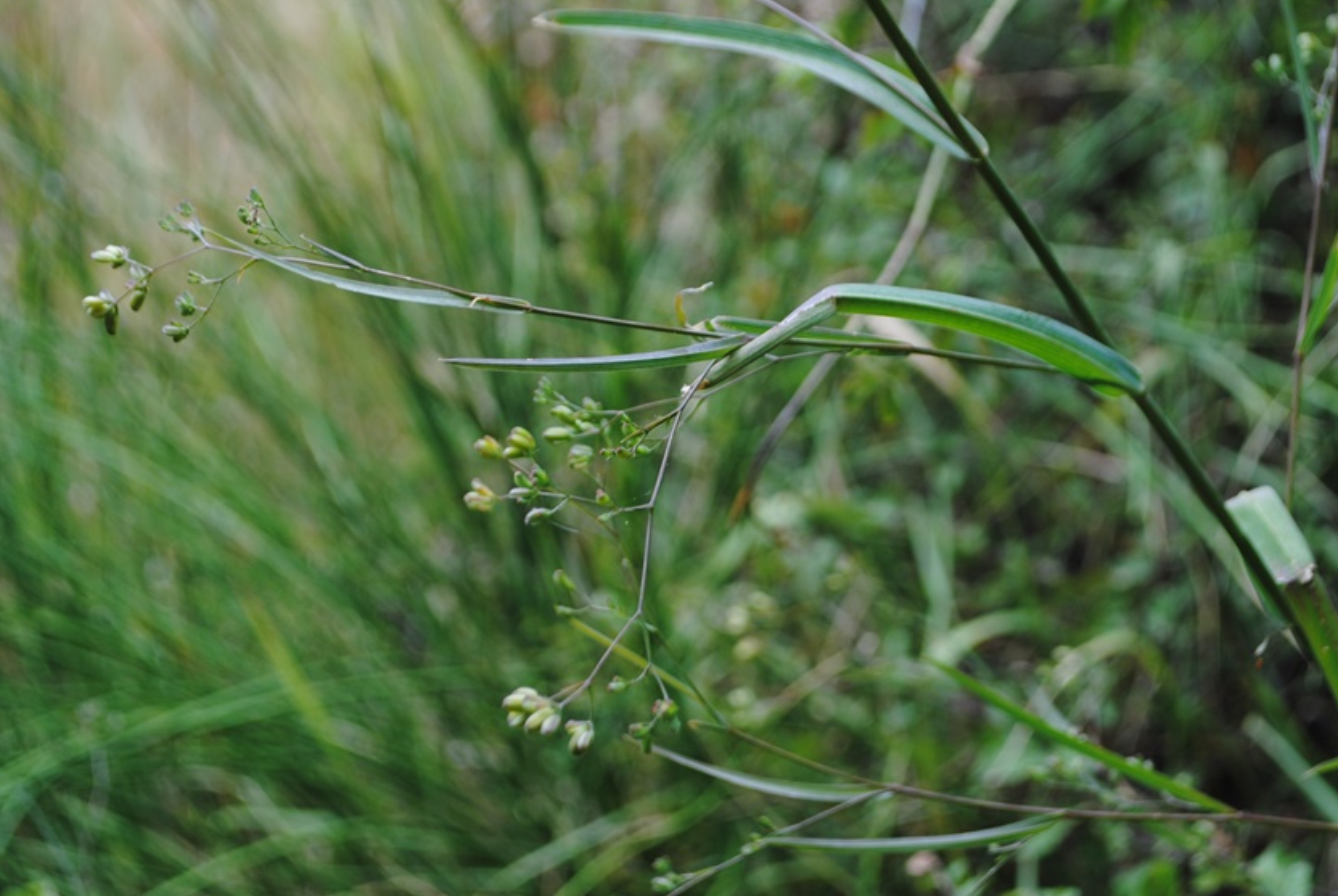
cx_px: 724
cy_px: 399
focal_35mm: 67
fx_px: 2493
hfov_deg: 30.0
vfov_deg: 20.4
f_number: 5.6
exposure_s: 1/125
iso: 160
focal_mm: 40
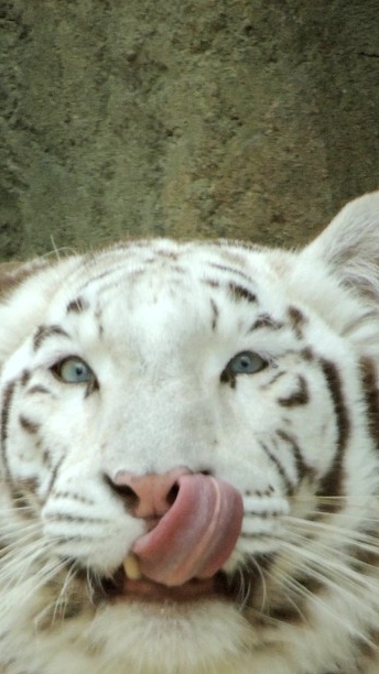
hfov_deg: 0.6
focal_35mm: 1924
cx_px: 188
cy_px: 567
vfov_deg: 1.1
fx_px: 34393
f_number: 5.9
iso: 560
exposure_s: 1/125
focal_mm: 180
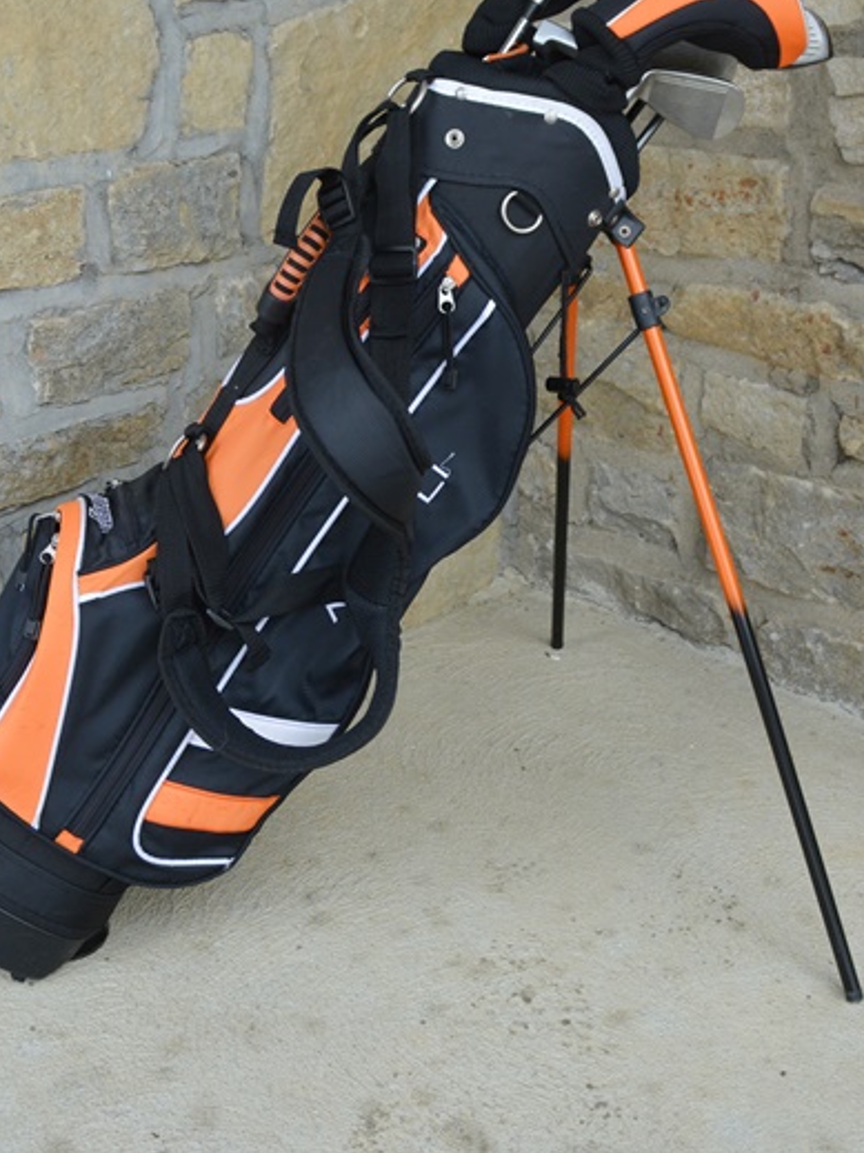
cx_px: 373
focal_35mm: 50
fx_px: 1665
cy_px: 493
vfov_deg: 38.1
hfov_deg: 29.1
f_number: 5.6
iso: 360
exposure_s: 1/125
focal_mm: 20
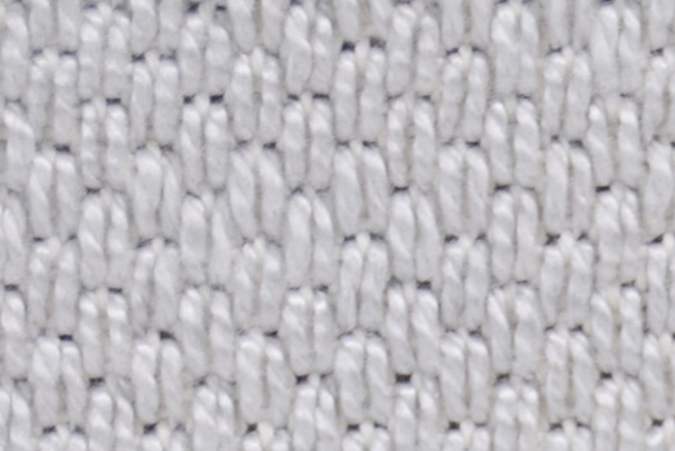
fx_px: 6451
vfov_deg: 4.0
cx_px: 1302
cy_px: 826
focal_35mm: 344
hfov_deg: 5.9
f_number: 5.6
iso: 320
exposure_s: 1/125
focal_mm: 48
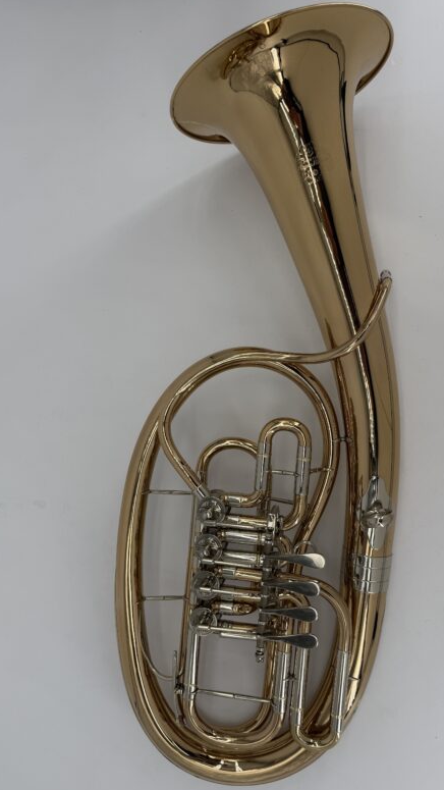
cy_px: 398
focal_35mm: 27
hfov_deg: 42.7
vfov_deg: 69.9
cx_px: 268
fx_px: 565
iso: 80
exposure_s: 1/1901
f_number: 1.78
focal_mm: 6.76
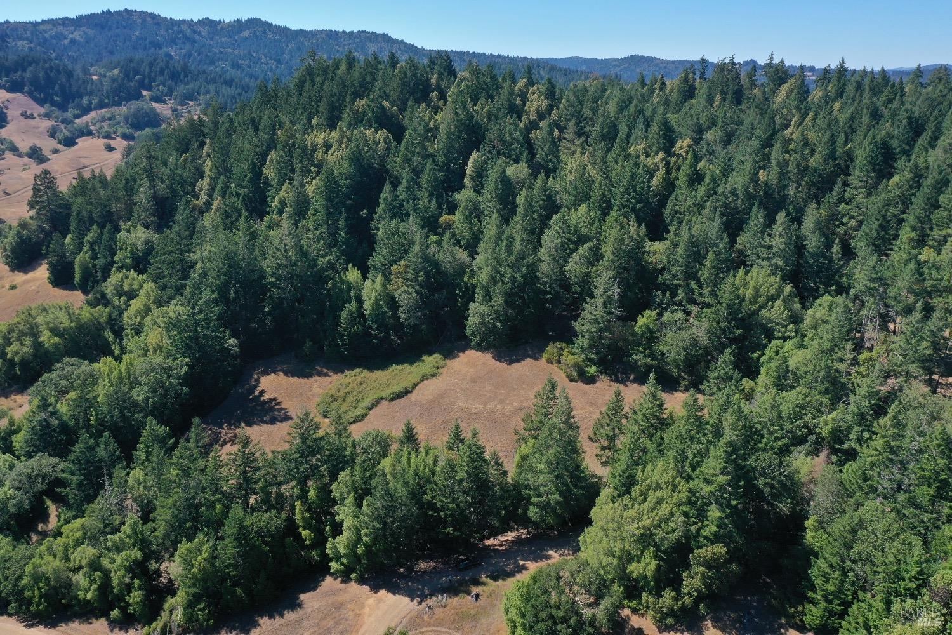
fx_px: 740
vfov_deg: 46.4
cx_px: 476
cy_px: 318
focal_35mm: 28
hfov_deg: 65.5
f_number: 5.6
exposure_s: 1/400
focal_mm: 10.26
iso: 100
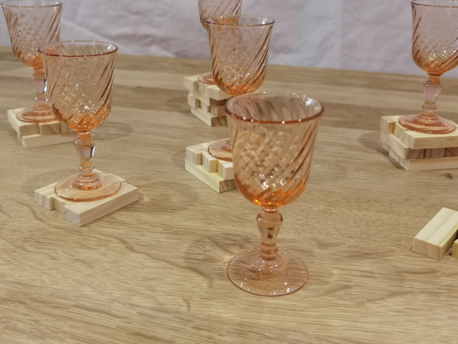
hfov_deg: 46.8
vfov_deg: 36.0
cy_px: 172
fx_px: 529
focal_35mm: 40
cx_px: 229
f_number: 1.9
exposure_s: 1/100
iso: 160
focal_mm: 6.71
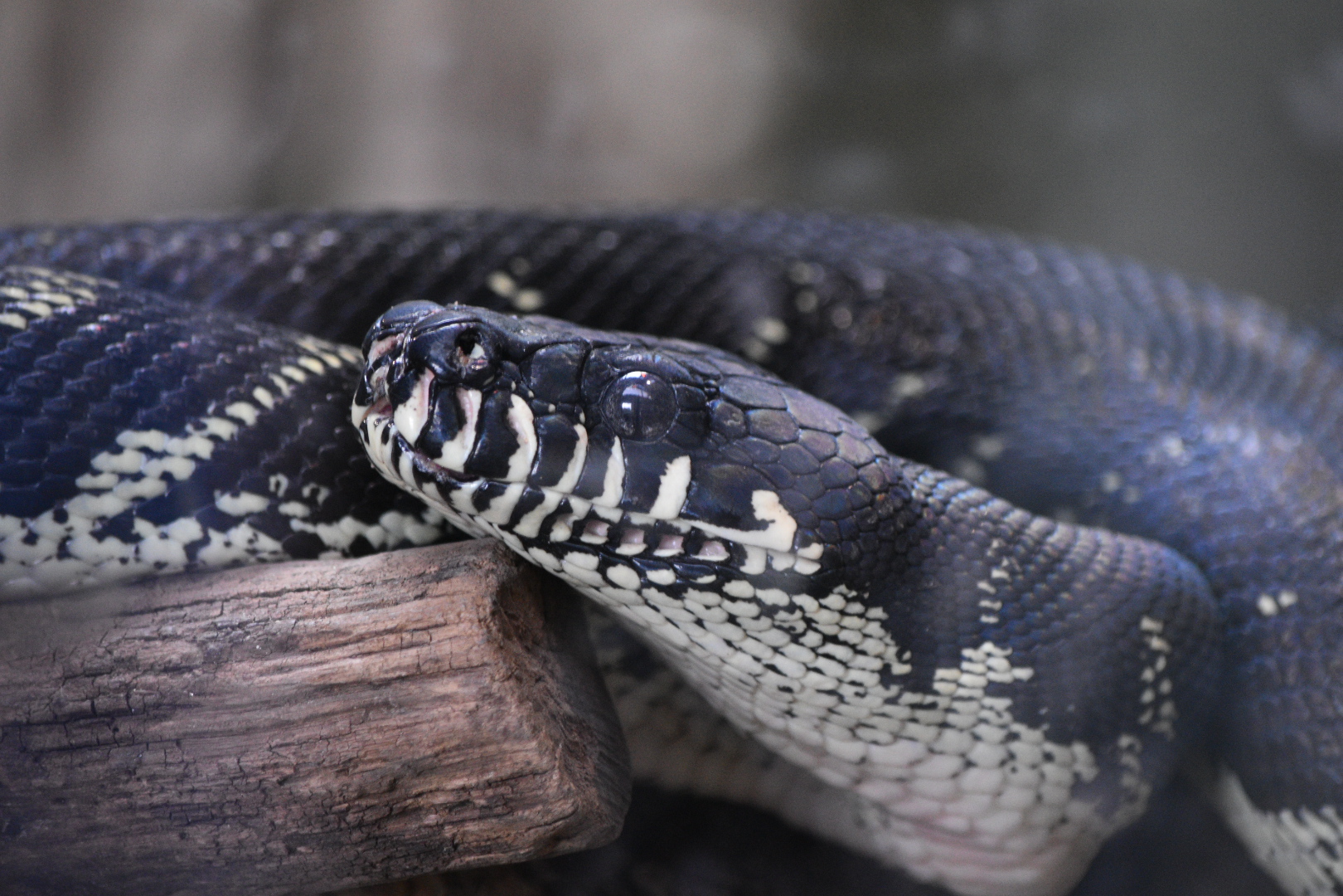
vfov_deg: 5.1
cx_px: 672
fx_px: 10072
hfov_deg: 7.6
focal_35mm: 270
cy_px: 448
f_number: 5
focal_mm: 180
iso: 2000
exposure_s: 1/125
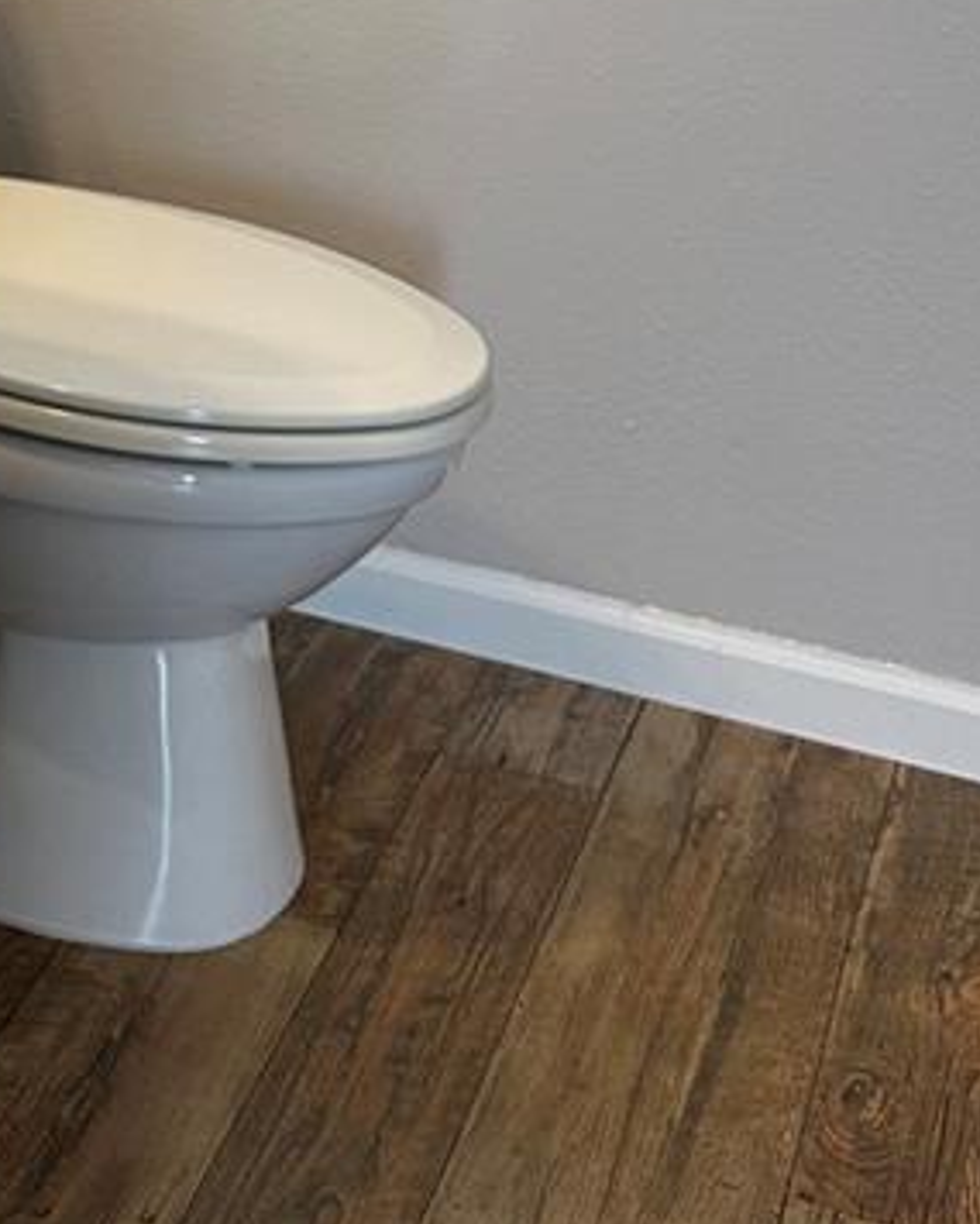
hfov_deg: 18.5
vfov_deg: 20.5
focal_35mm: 79
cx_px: -151
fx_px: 2863
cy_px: -629
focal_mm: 6.86
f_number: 1.78
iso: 125
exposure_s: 1/120
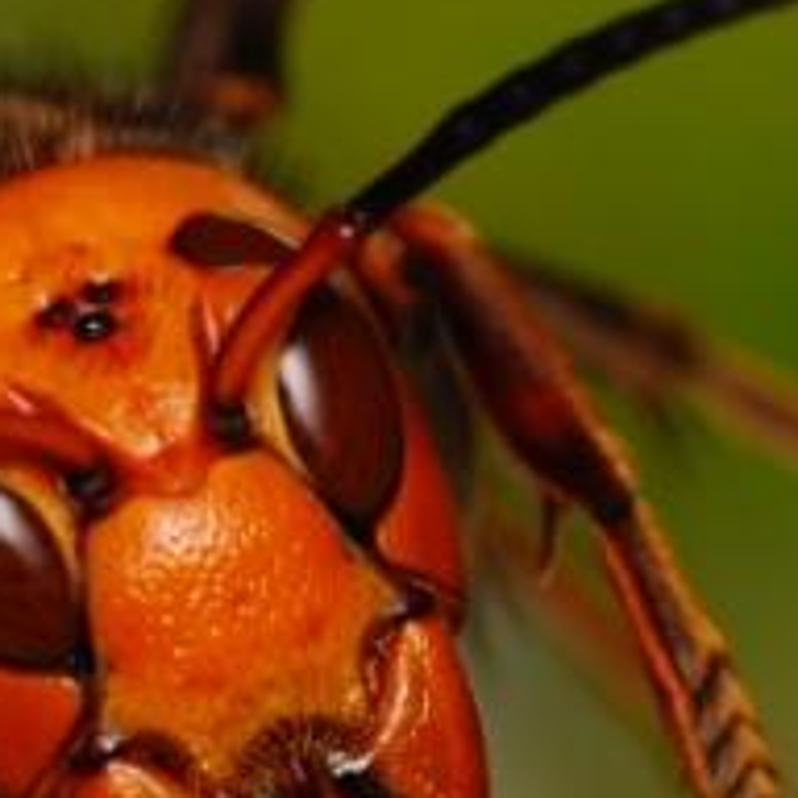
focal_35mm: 313
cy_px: 594
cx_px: 108
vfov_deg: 5.6
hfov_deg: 5.6
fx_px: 8163
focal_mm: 105
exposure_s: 1/60
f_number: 20
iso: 100
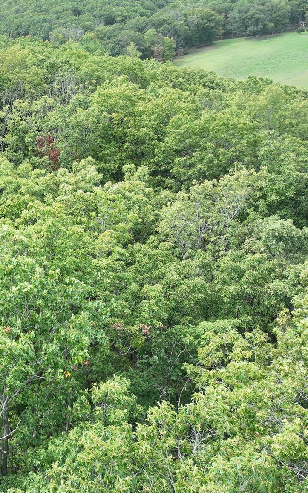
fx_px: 604
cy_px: 171
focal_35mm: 45
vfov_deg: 43.8
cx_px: -68
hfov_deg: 25.5
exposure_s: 1/1000
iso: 400
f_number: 2.8
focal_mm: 12.29
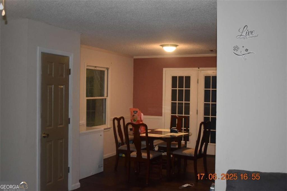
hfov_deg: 47.9
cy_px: 96
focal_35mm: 40
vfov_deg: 33.0
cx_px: 144
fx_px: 323
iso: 1100
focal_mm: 27
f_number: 4
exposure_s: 1/125
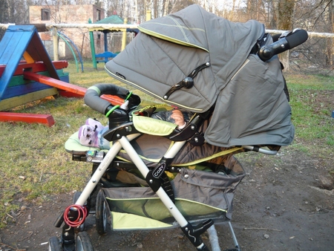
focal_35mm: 33
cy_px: 126
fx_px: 319
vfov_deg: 43.0
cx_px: 167
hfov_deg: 55.3
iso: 100
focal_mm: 5.5
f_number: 2.8
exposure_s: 1/80
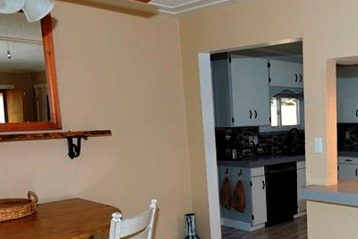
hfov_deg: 43.5
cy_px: 180
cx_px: 319
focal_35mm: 41
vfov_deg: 32.0
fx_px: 408
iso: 100
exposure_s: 1/60
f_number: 4
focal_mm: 16
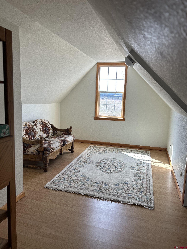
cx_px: 94
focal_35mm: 26
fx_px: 187
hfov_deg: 53.1
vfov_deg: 67.3
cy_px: 124
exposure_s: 1/212
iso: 40
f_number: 1.5
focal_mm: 5.7
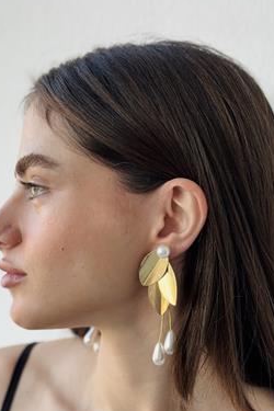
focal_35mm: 71
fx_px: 811
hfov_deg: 19.2
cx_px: 138
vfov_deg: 28.3
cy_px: 262
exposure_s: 1/175
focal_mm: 6.76
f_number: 1.78
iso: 50
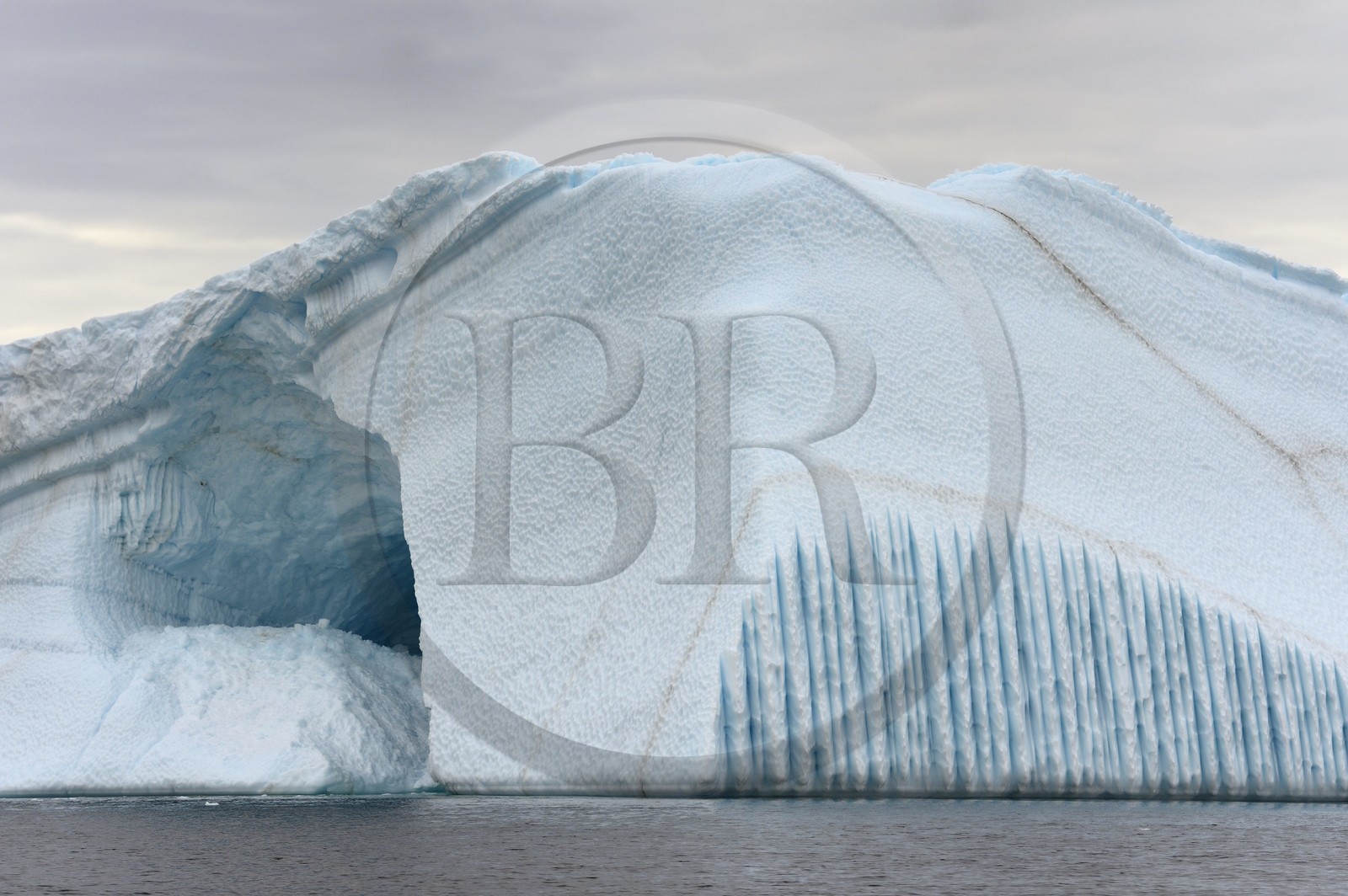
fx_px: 5051
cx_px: 674
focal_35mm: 135
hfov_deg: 15.2
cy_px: 448
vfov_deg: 10.1
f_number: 8
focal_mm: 135
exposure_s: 1/640
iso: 400
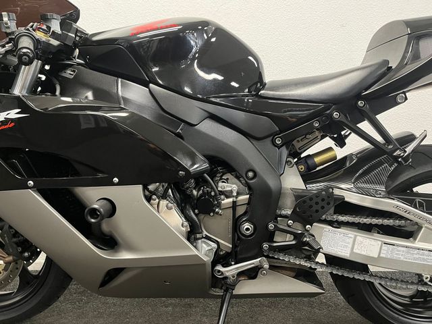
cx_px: 216
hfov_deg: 67.3
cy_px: 162
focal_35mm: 26
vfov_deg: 53.1
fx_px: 324
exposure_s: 1/50
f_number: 1.6
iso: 500
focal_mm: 5.1
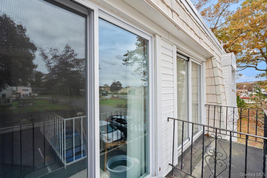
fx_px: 119
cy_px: 89
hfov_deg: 96.7
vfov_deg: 73.8
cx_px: 134
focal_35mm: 16
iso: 160
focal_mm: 16
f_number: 5.6
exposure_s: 1/200
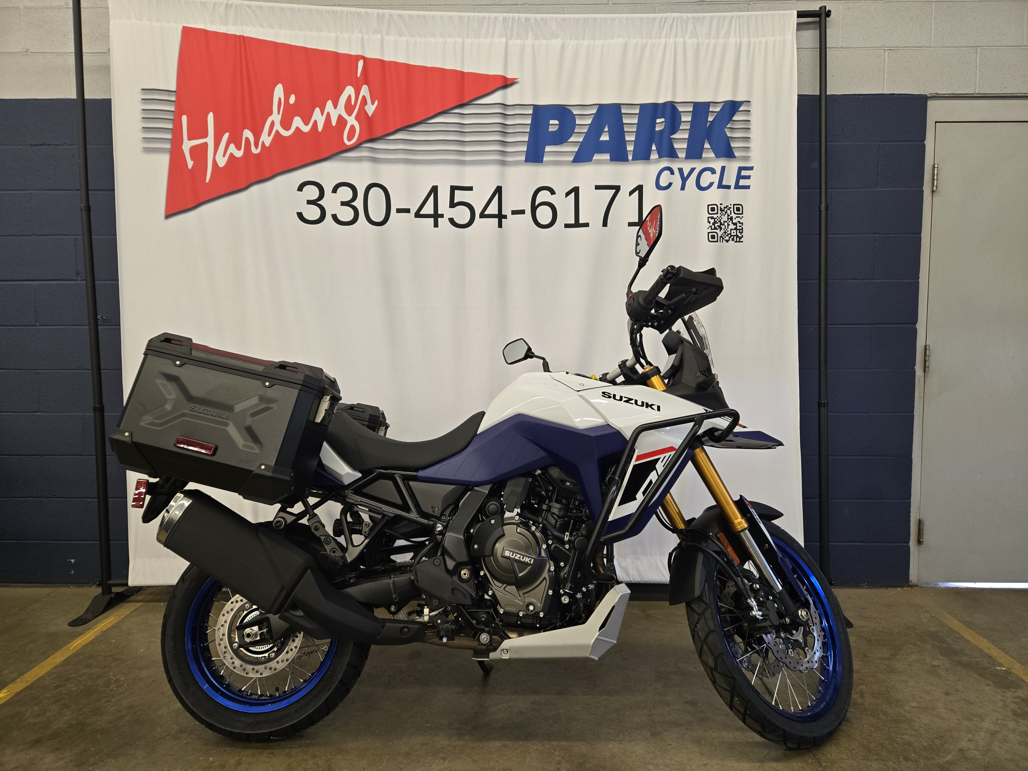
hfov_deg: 73.9
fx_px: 683
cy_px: 386
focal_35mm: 23
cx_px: 514
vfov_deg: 58.9
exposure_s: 1/120
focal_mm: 5.4
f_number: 1.8
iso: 250
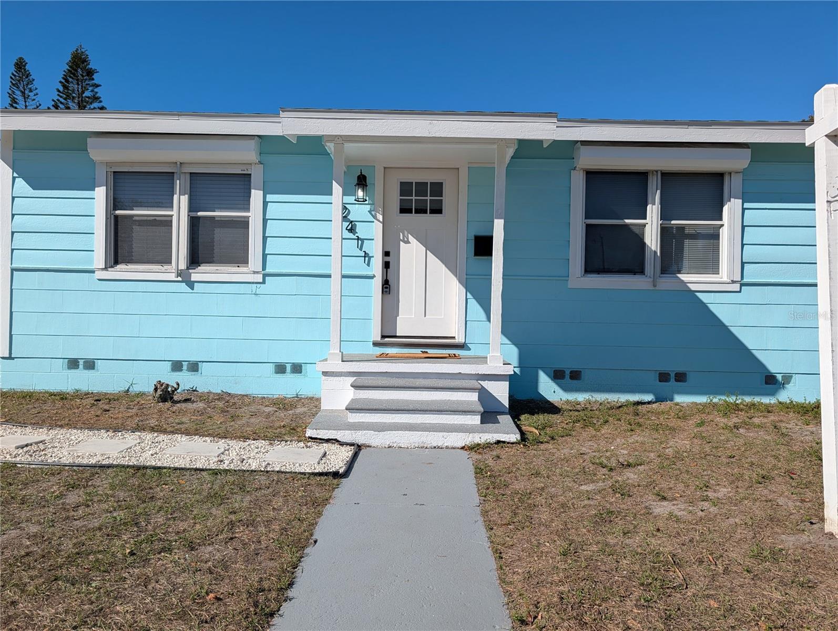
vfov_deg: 56.9
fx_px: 582
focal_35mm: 24
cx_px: 419
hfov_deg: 71.5
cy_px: 316
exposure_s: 1/2132
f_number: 1.68
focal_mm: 6.9
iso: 22
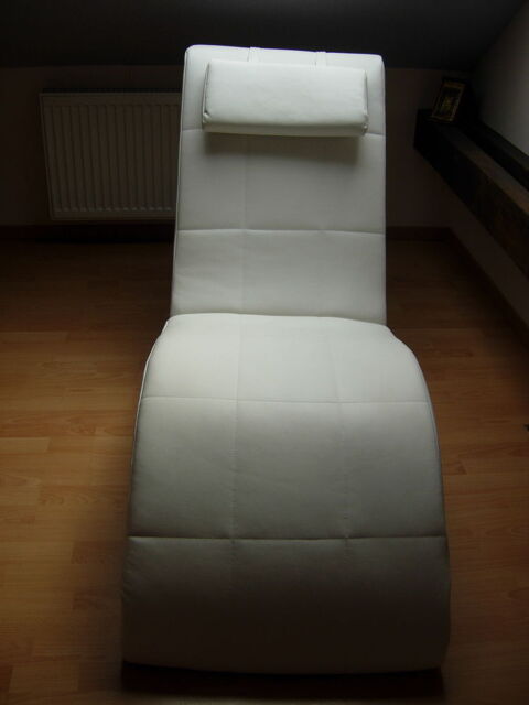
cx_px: 264
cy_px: 352
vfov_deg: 51.4
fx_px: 734
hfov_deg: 39.7
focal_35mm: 36
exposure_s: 1/98.7
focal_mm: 7.5
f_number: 3
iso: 50
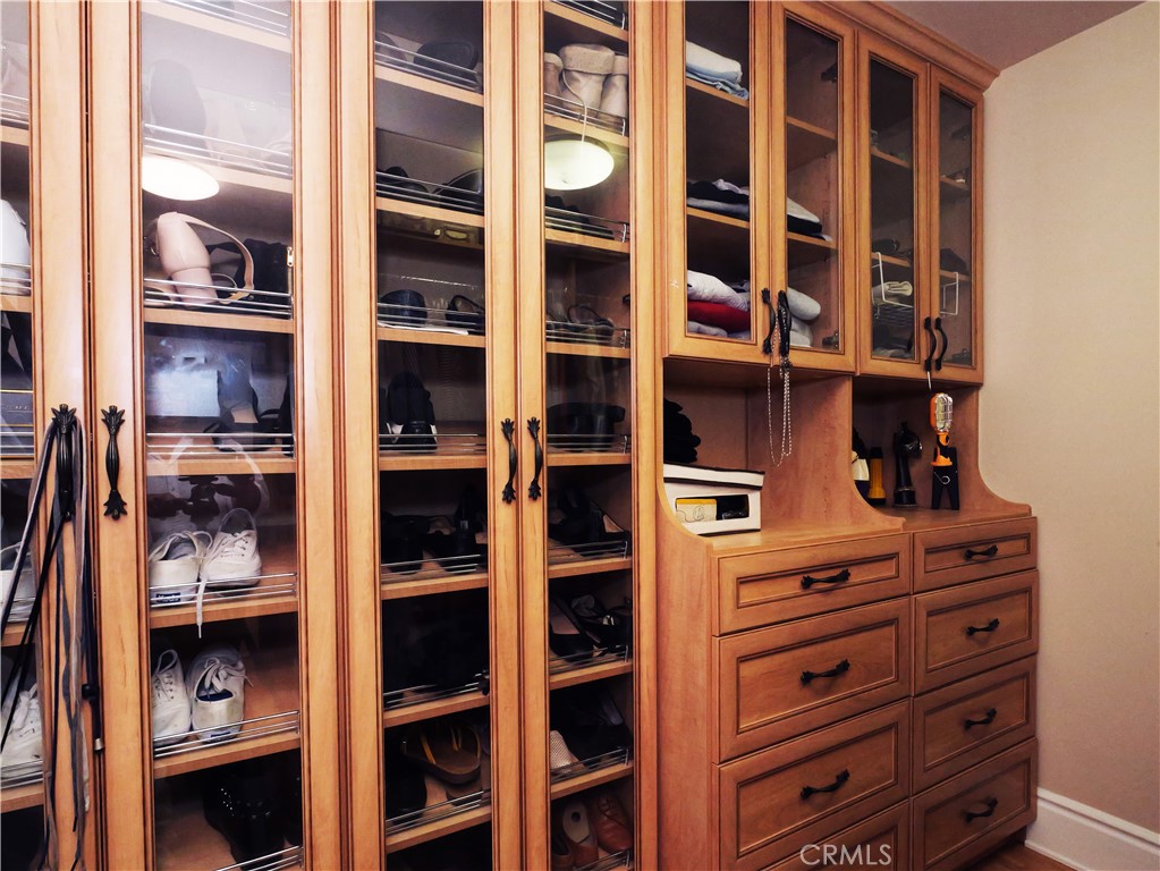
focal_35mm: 18
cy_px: 436
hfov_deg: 87.7
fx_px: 603
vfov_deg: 71.6
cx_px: 580
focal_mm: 9
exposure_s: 1/60
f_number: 8
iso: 3200
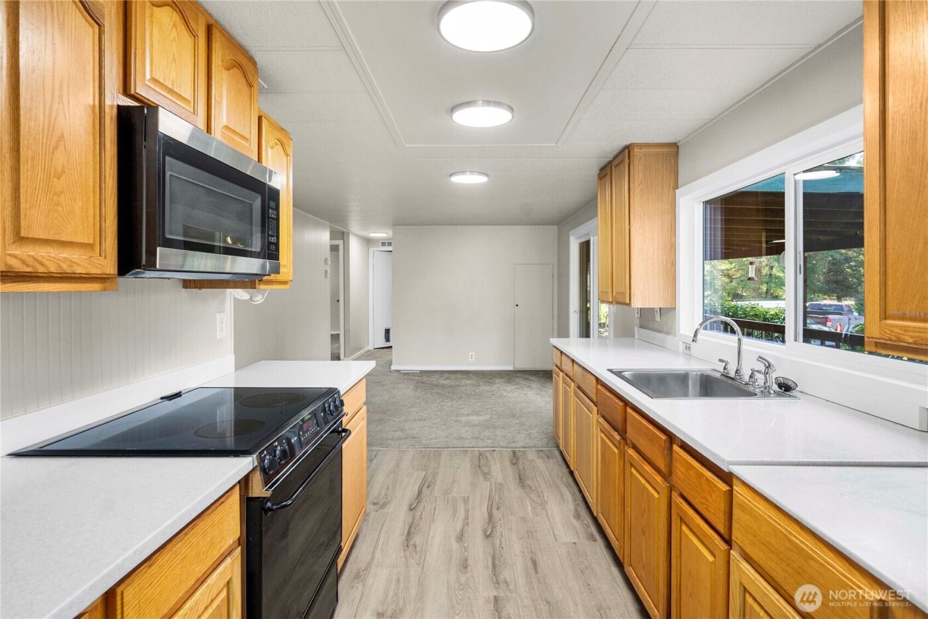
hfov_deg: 93.2
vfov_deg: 70.5
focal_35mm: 17
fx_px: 438
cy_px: 310
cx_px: 464
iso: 160
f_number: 7.1
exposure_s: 1/60
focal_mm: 17
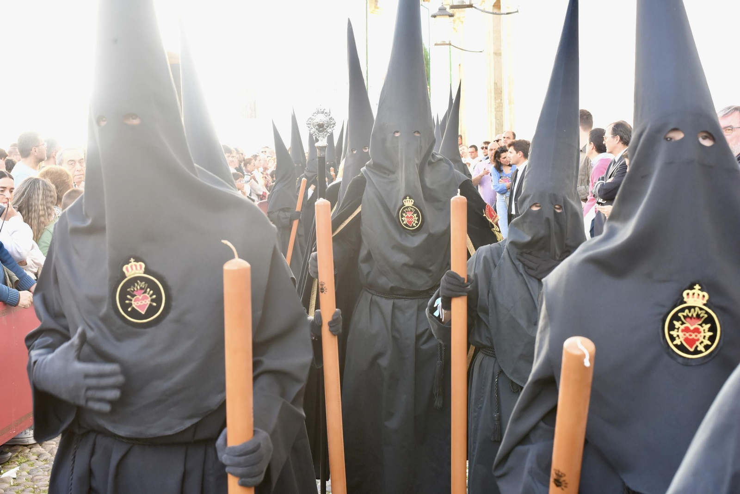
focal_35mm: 50
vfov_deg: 27.0
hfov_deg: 39.6
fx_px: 1028
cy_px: 247
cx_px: 370
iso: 1800
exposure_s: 1/200
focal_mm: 50
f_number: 8
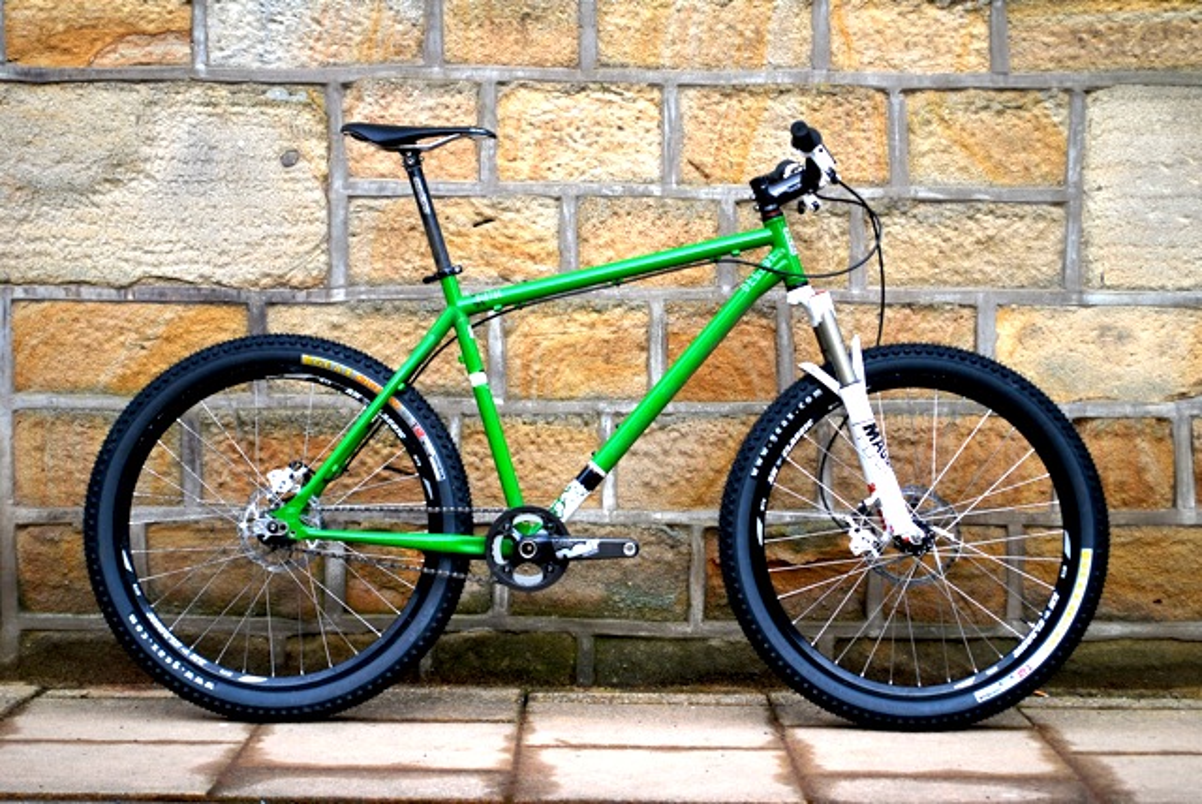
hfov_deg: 24.6
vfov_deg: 16.6
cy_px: 402
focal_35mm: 82
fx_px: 2757
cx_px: 601
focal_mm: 55
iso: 100
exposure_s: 1/80
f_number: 5.6
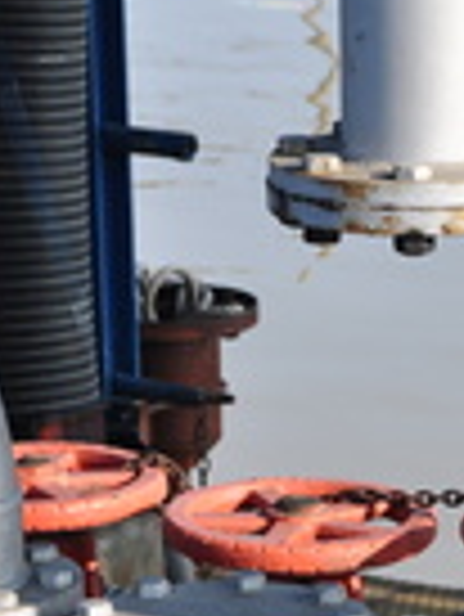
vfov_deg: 8.5
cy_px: 598
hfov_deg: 6.4
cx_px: 349
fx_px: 4140
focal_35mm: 232
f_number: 10
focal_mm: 52
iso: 320
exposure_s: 1/250
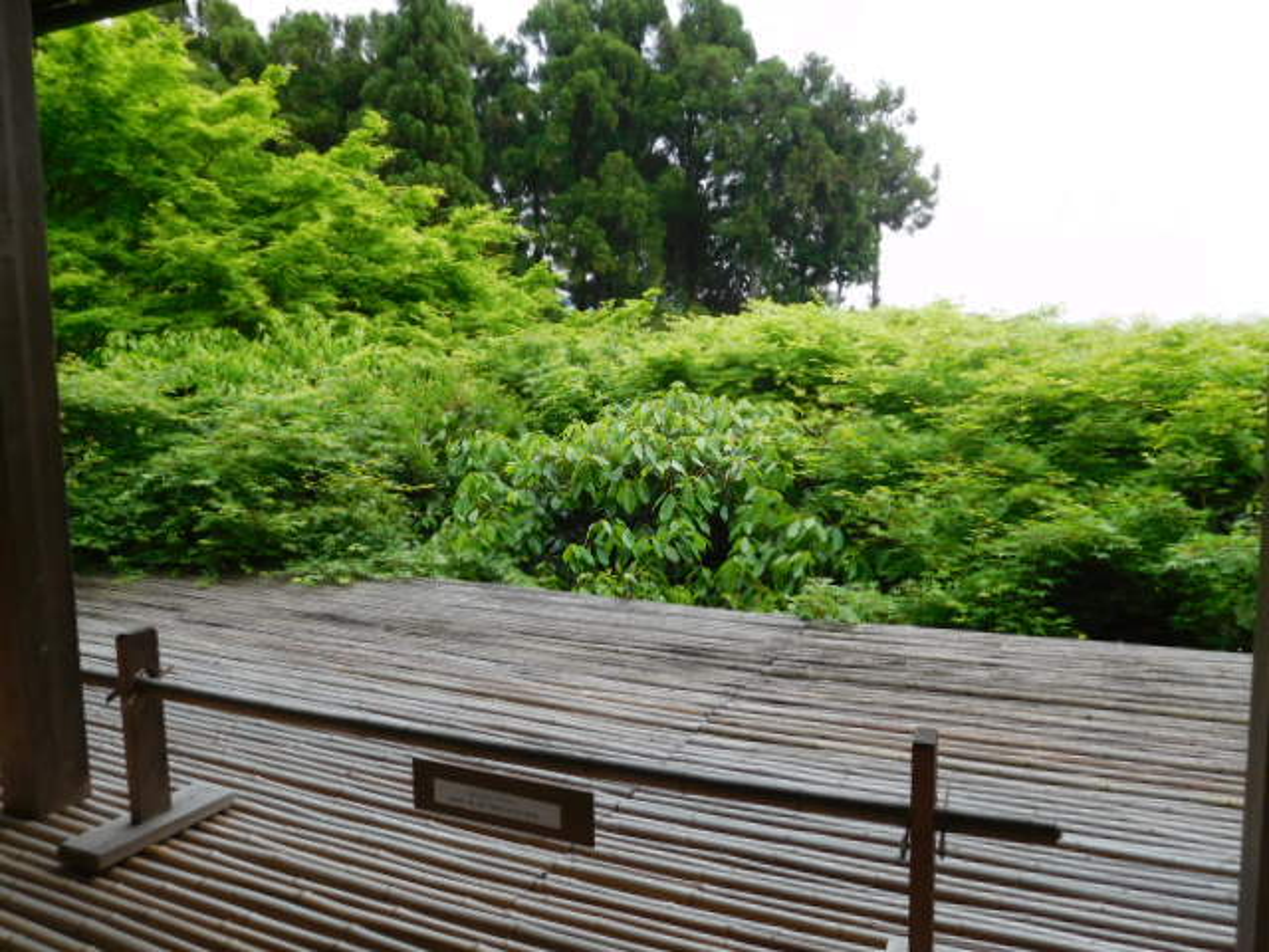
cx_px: 634
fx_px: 916
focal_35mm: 25
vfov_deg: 54.9
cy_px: 476
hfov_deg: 69.4
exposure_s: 1/160
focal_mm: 4.5
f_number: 3.4
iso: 125
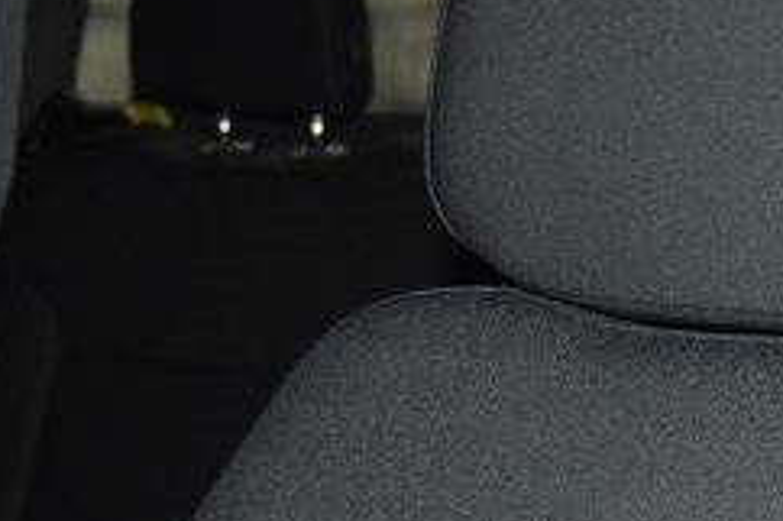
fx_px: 2159
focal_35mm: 99
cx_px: 864
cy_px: 328
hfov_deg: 19.7
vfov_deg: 13.7
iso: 2500
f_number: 3.8
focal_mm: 25
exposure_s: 1/80
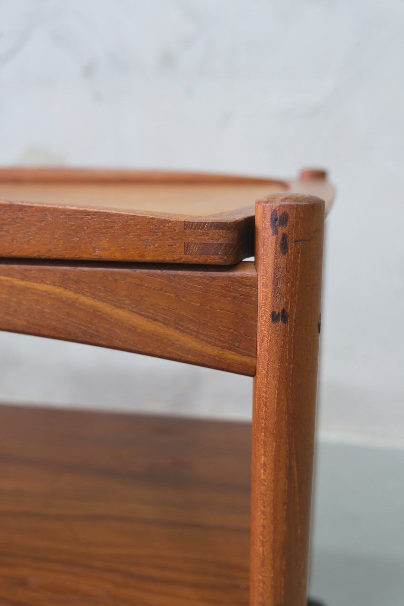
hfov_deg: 40.0
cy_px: 303
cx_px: 202
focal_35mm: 33
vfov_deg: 57.2
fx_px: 555
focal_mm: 22.3
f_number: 3.2
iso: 640
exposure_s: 1/30
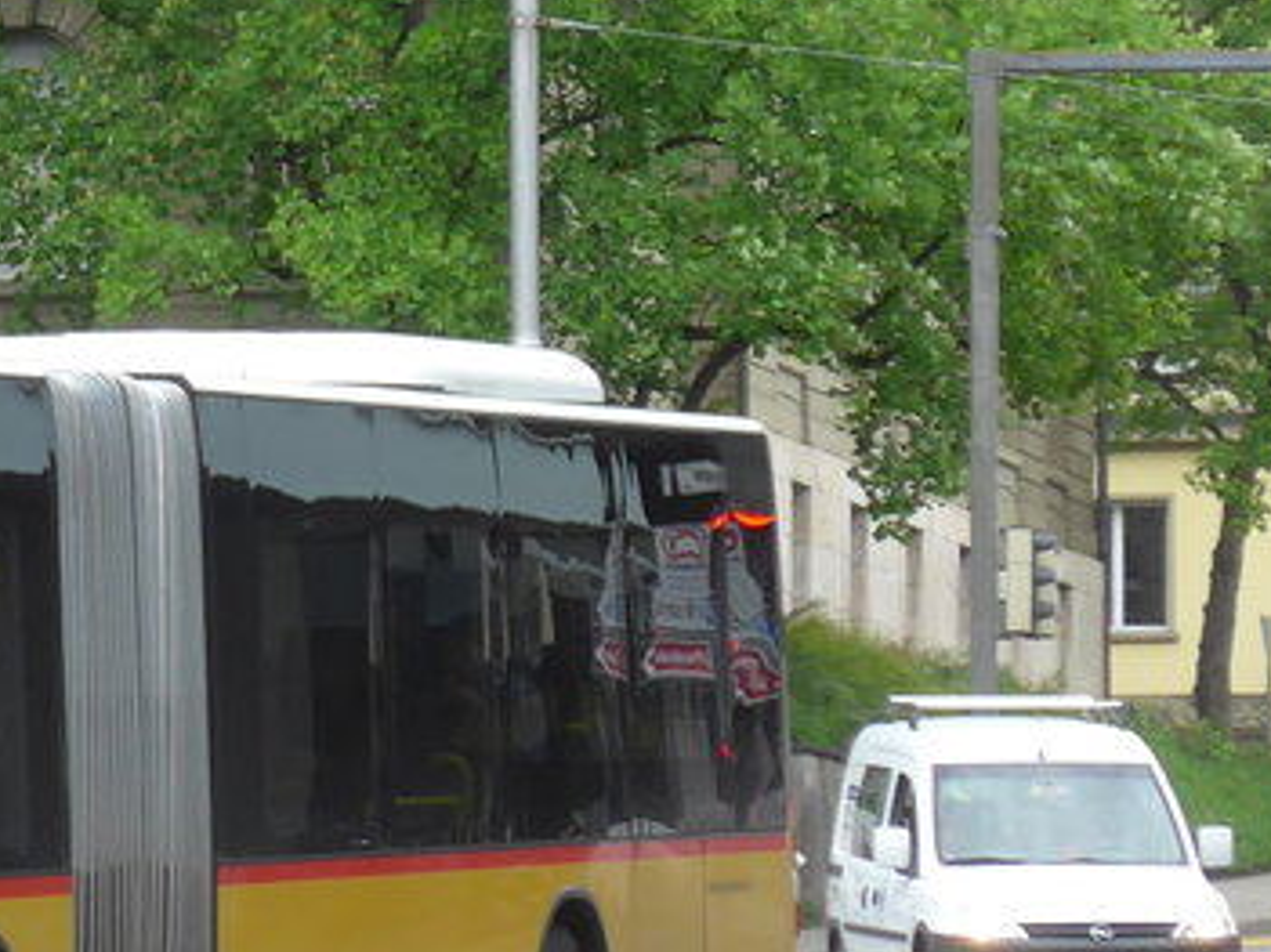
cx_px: -739
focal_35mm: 332
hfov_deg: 5.9
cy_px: 214
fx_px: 12186
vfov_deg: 4.5
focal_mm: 19.2
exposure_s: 1/320
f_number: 4.7
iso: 200
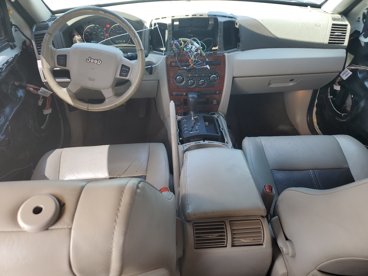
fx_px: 276
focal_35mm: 26
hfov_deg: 67.3
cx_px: 184
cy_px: 138
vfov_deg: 53.1
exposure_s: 1/100
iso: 50
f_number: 1.5
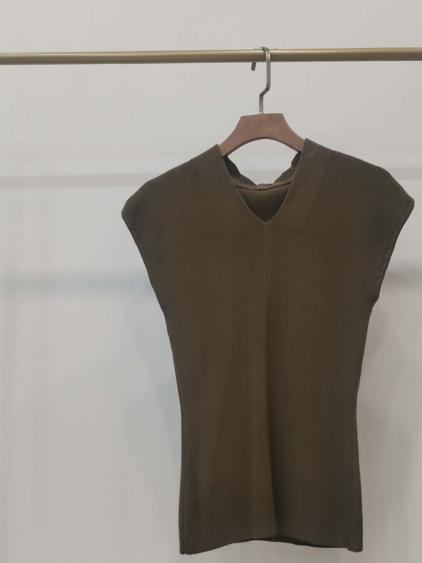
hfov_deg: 35.8
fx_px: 650
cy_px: 336
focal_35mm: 40
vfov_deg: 46.5
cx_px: 261
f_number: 1.8
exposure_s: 1/60
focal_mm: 4.75
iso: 316
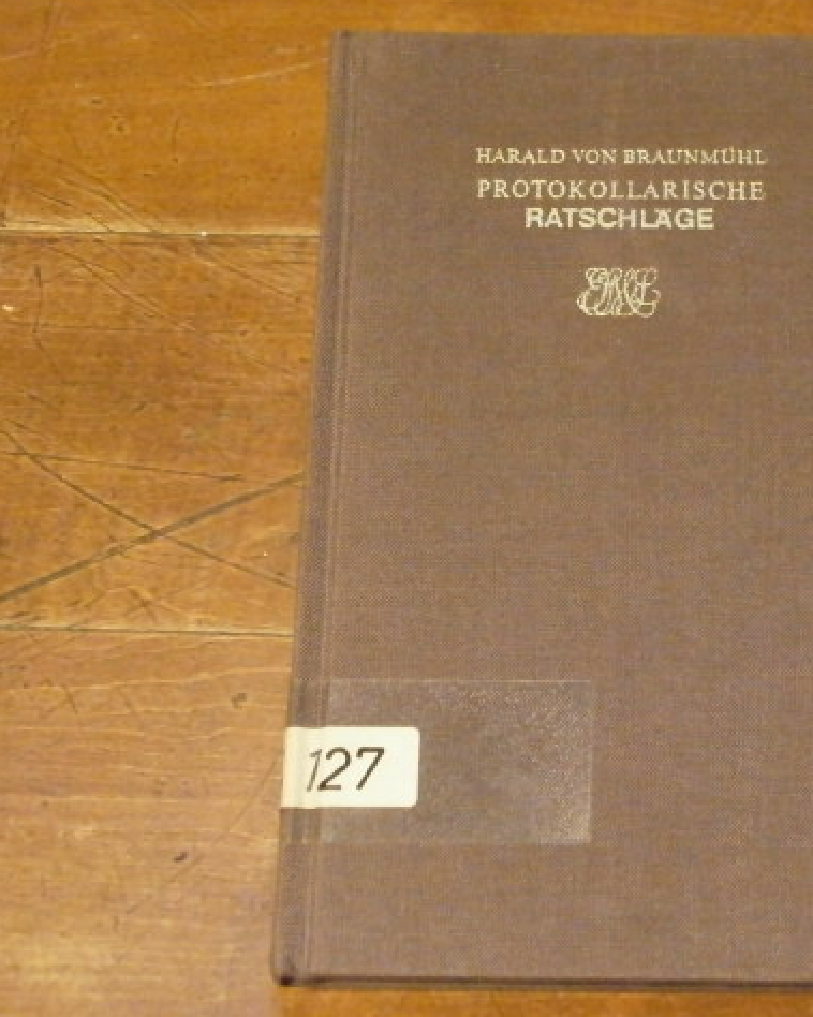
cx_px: 641
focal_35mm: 83
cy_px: 504
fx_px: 2497
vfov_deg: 23.0
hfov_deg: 18.3
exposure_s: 1/15
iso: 1250
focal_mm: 11.1
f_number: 4.6
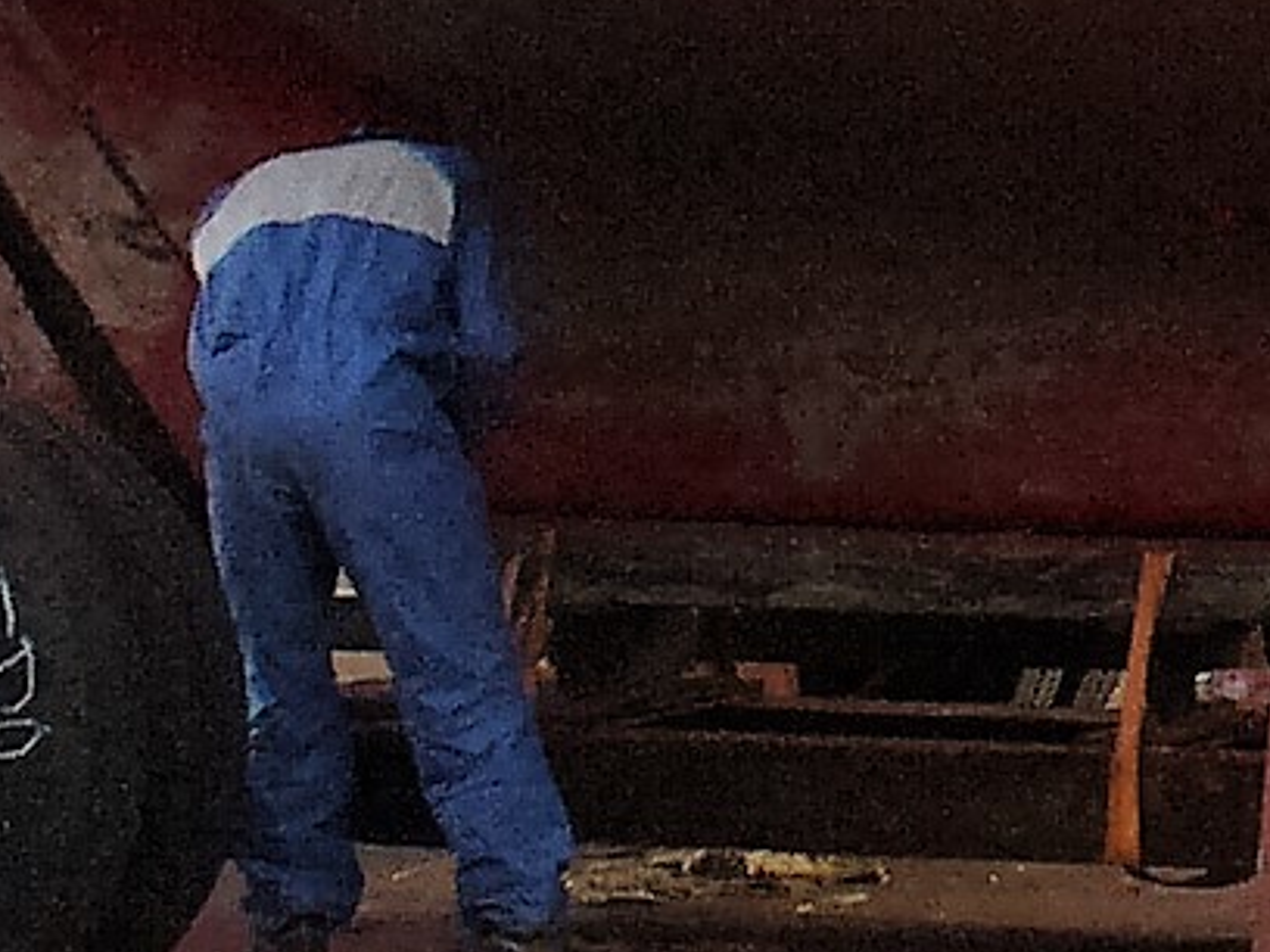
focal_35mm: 232
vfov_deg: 6.4
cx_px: 2279
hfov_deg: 8.2
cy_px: 6
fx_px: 8512
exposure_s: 1/160
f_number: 5.6
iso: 80
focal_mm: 6.1
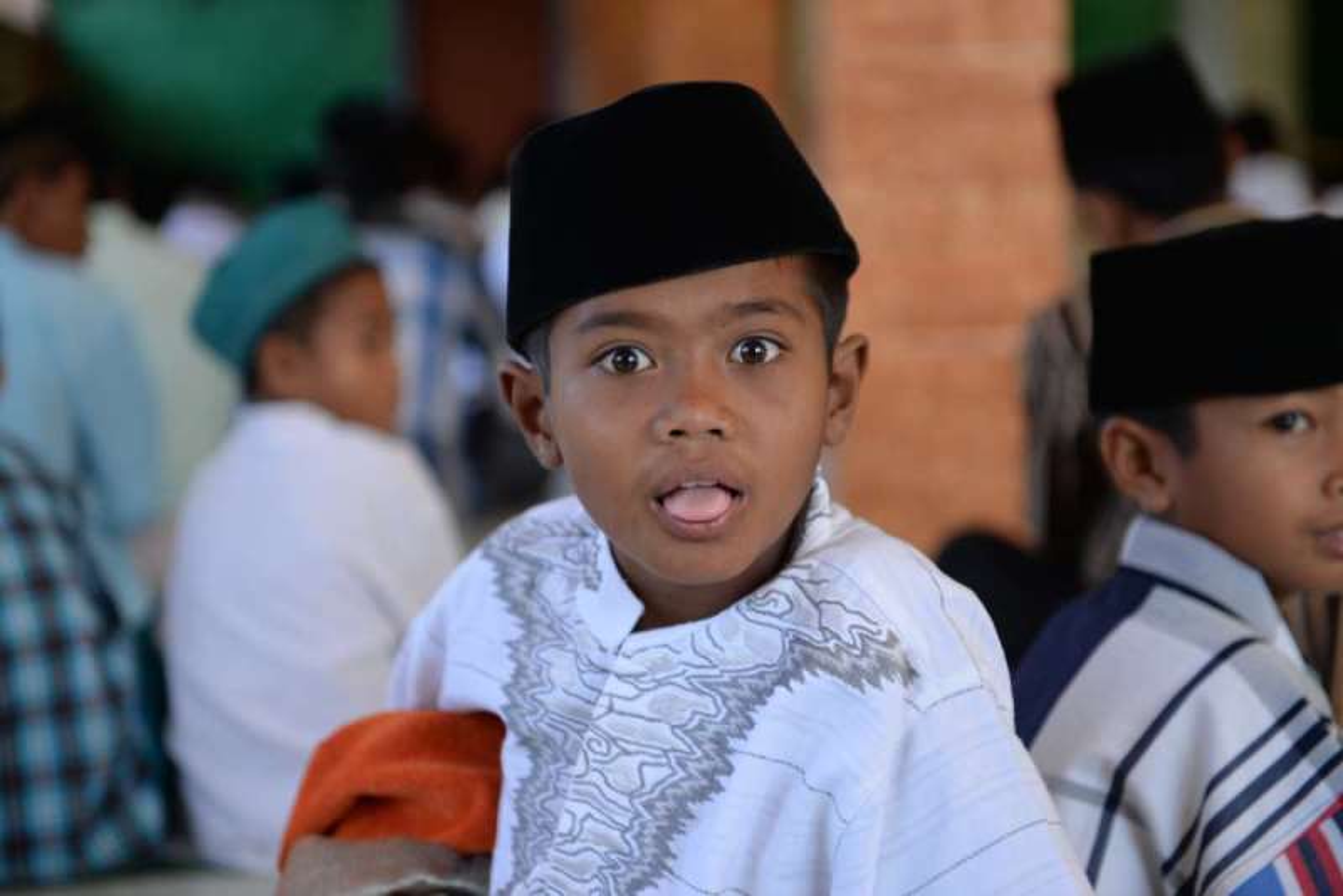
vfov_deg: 19.5
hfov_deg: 28.8
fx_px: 2612
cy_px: 448
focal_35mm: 70
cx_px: 672
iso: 100
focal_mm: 70
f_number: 3.2
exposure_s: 1/160
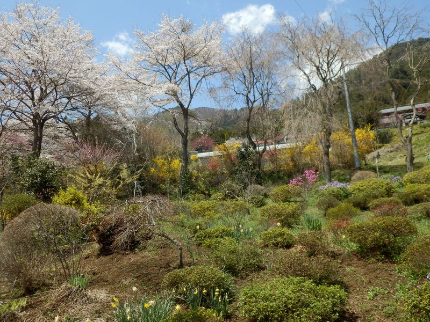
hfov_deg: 55.4
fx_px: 410
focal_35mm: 33
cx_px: 215
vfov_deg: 42.9
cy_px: 161
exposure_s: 1/640
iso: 80
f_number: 3.7
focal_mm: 5.9
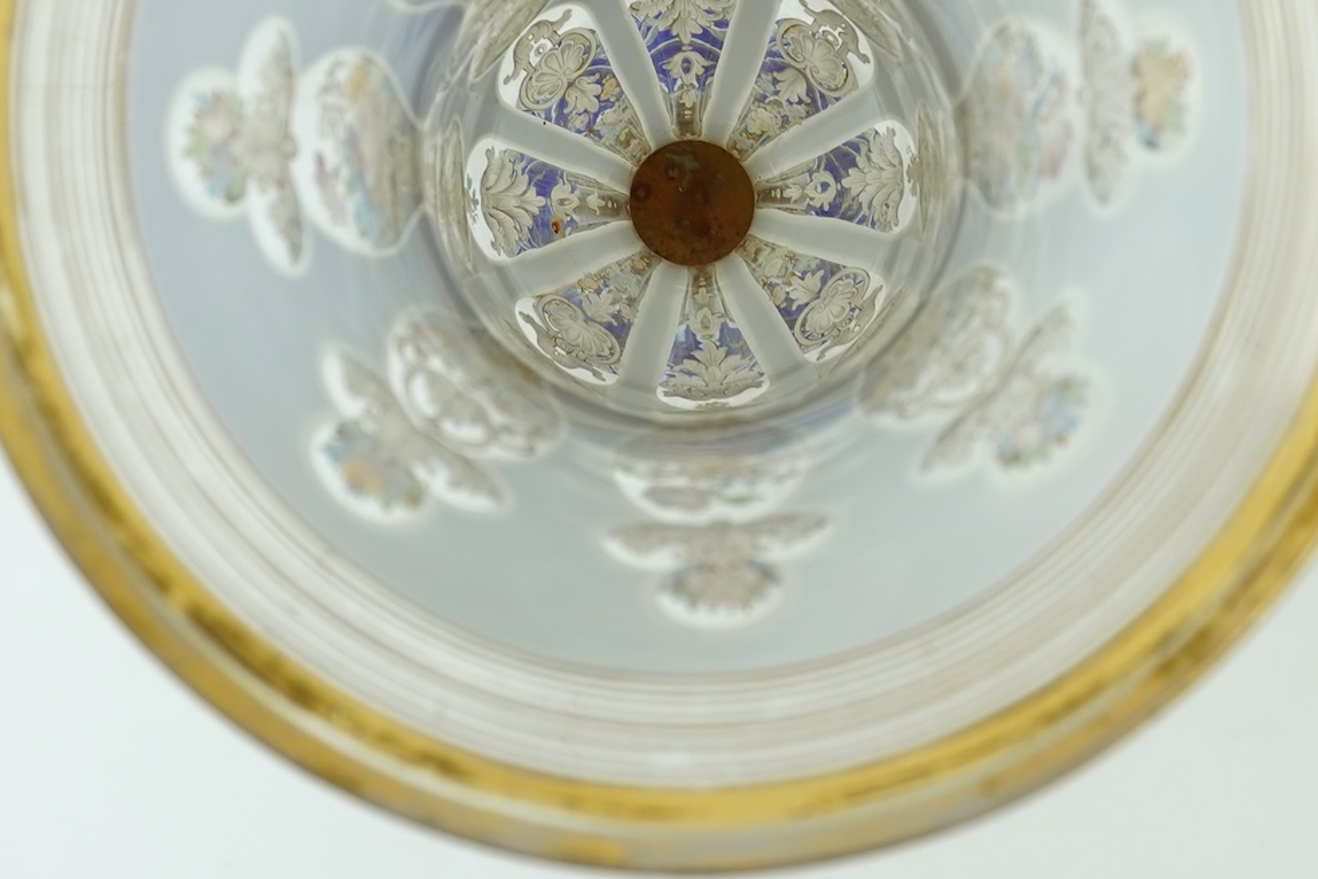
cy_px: 107
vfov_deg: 15.0
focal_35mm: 90
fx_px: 3295
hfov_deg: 22.6
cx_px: 707
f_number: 10
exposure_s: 1/50
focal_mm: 30
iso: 640
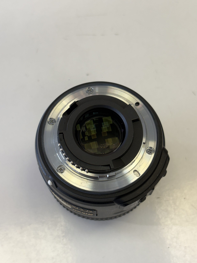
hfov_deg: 28.0
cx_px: 98
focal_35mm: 52
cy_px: 132
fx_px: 395
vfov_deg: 36.8
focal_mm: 5.96
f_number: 1.6
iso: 40
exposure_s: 1/100
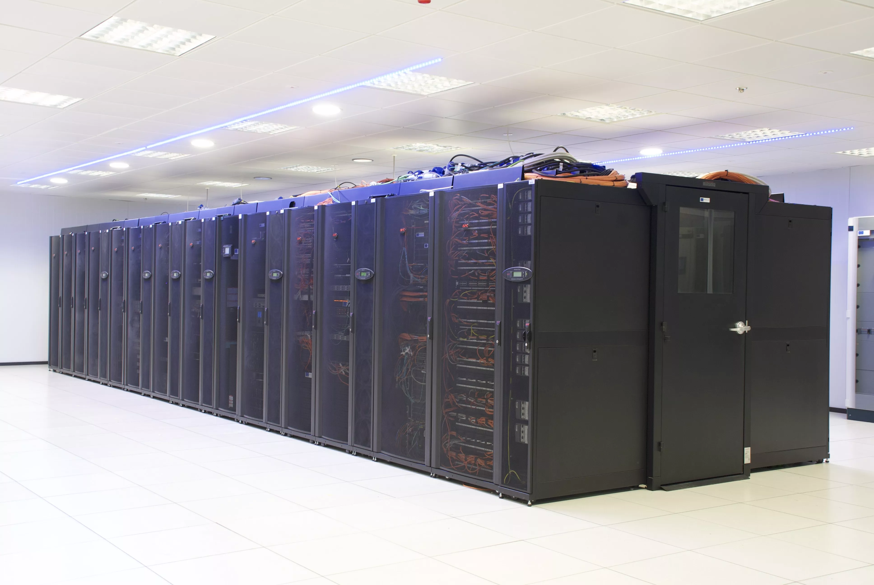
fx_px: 948
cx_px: 437
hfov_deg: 49.5
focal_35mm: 39
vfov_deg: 34.3
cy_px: 292
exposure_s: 1/3
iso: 200
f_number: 7.1
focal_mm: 26
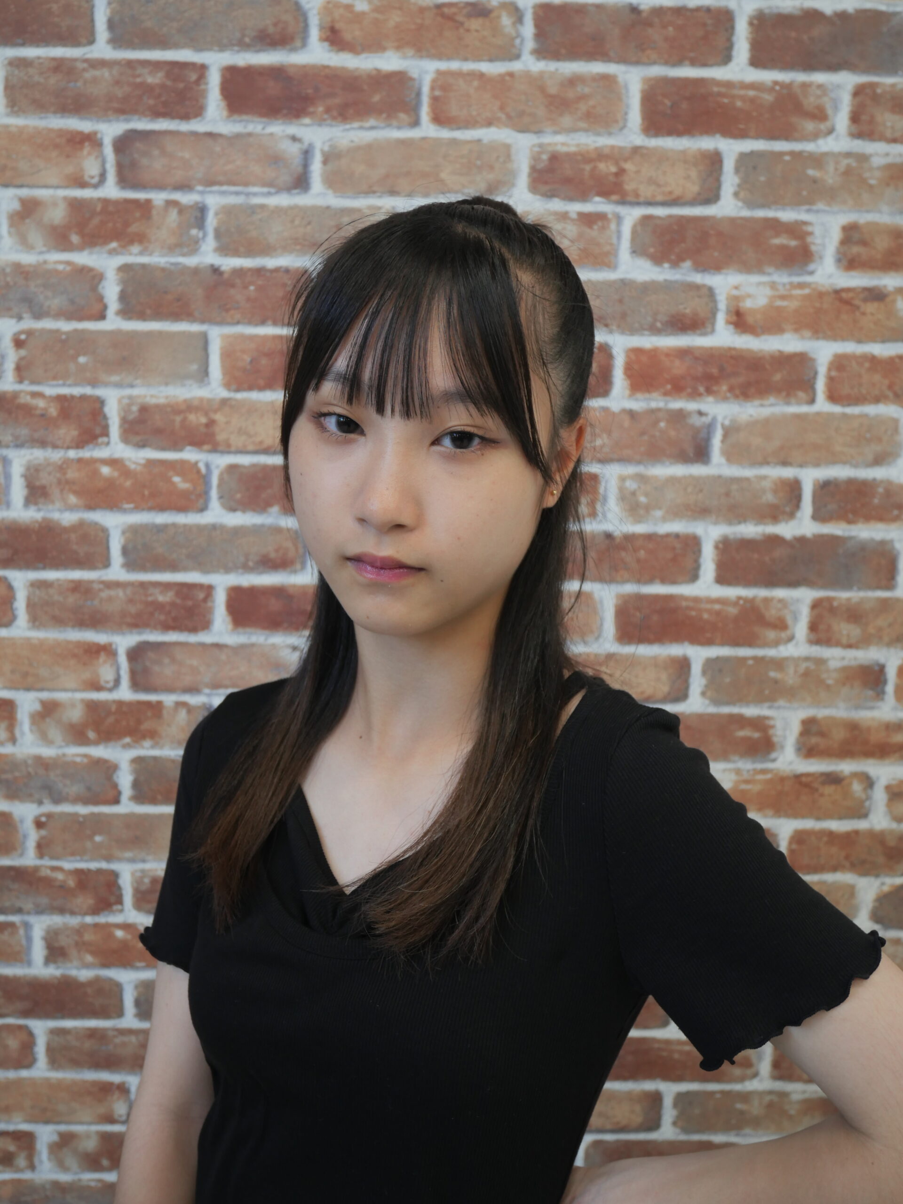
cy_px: 602
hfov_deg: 44.2
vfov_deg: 56.8
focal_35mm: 32
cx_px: 452
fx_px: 1113
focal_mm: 16
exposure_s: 1/60
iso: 400
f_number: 3.9
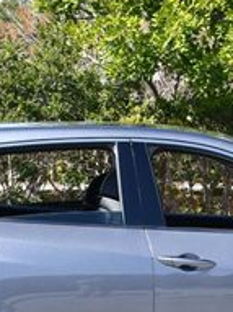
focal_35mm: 219
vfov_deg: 9.0
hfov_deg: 6.8
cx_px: 174
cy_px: 194
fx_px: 1968
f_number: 8
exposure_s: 1/250
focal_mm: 34
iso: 200
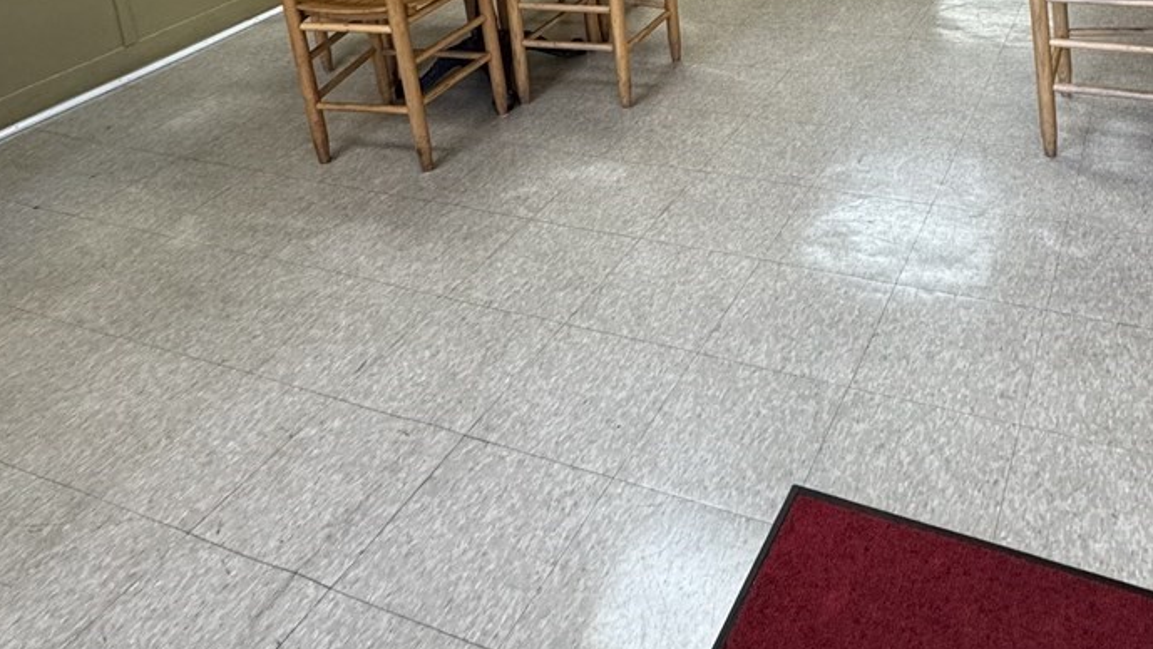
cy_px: -172
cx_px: 785
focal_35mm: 34
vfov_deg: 28.9
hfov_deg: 56.5
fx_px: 1040
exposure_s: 1/120
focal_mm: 2.22
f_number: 2.2
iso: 250
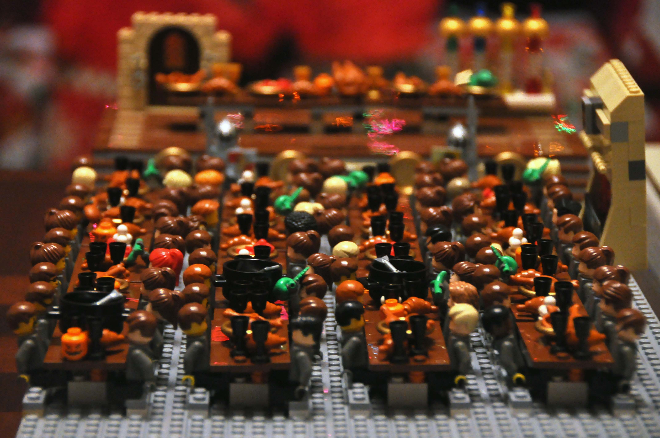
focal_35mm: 142
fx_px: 2609
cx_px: 330
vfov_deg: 9.6
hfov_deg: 14.4
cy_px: 219
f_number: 5.3
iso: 2000
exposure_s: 1/40
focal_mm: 95
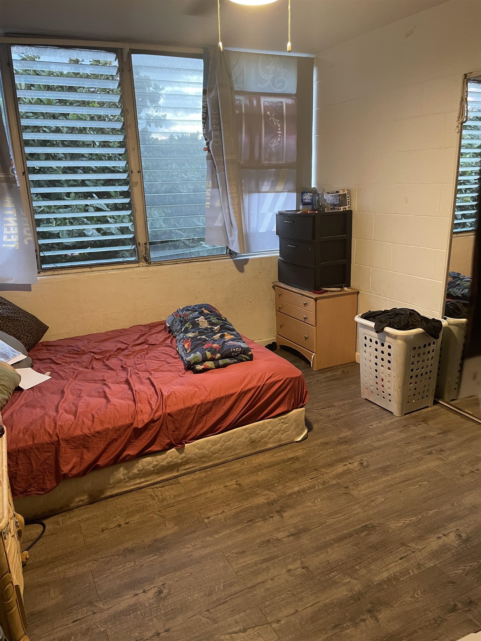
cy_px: 320
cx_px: 240
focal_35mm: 26
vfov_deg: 67.3
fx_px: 482
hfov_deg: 53.1
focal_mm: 4.2
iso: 320
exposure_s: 1/60
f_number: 1.6
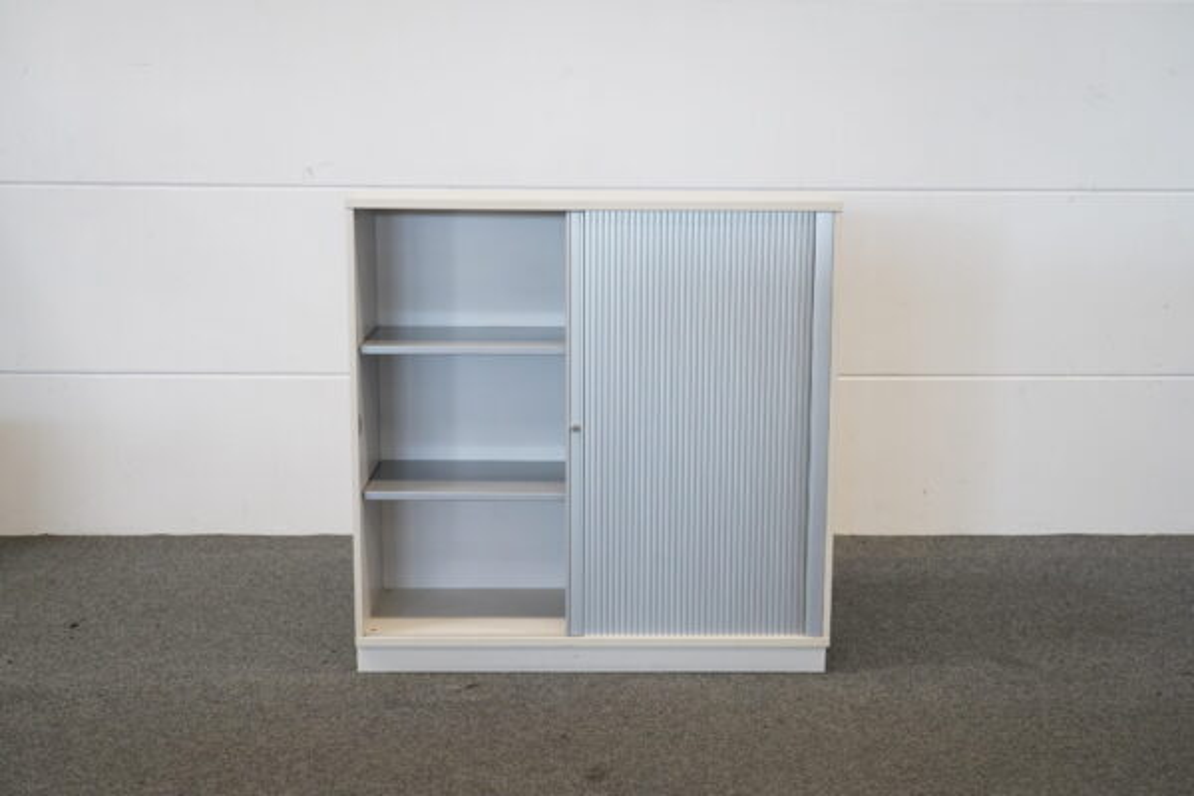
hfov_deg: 42.7
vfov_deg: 29.2
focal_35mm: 46
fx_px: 1526
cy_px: 398
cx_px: 597
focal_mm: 46
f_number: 7.1
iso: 5000
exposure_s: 1/125
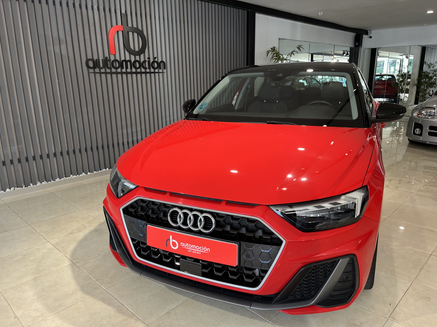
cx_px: 218
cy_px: 164
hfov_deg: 67.3
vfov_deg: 53.1
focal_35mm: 26
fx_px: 328
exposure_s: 1/122
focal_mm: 5.1
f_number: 1.6
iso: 64
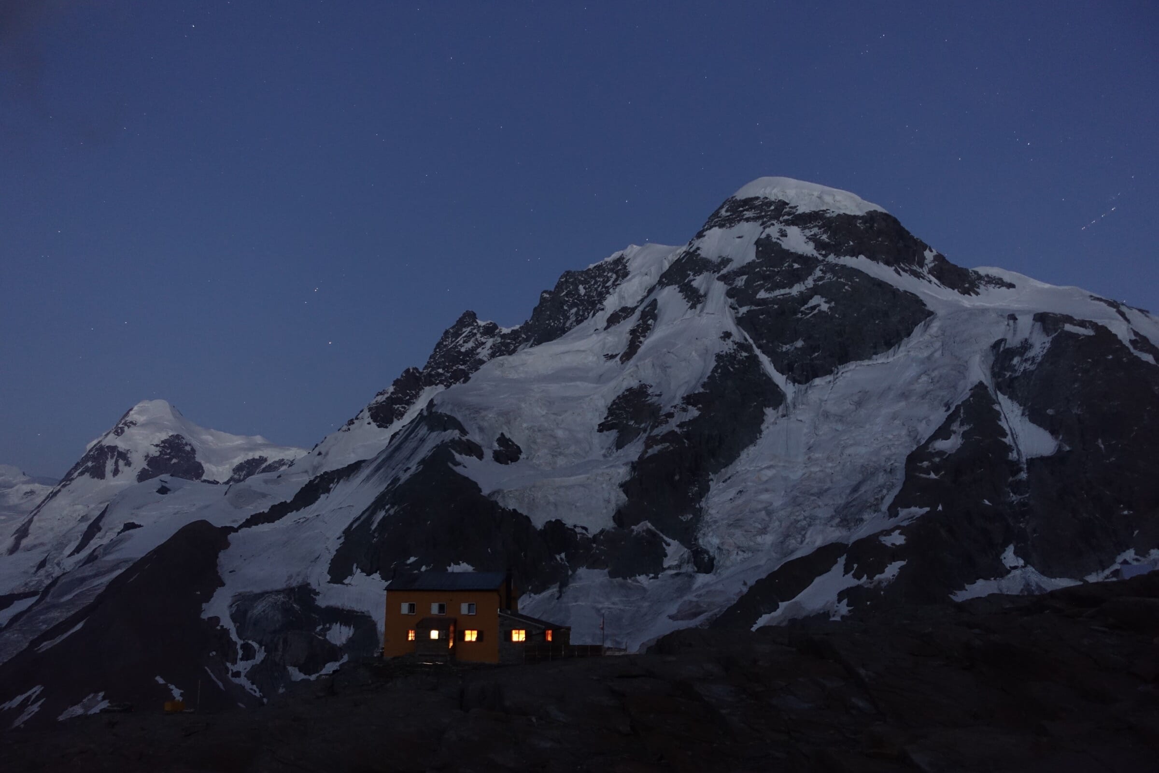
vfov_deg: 33.4
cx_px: 580
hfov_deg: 48.5
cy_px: 386
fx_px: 1288
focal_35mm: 40
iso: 800
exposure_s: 4
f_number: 2.8
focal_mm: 14.5
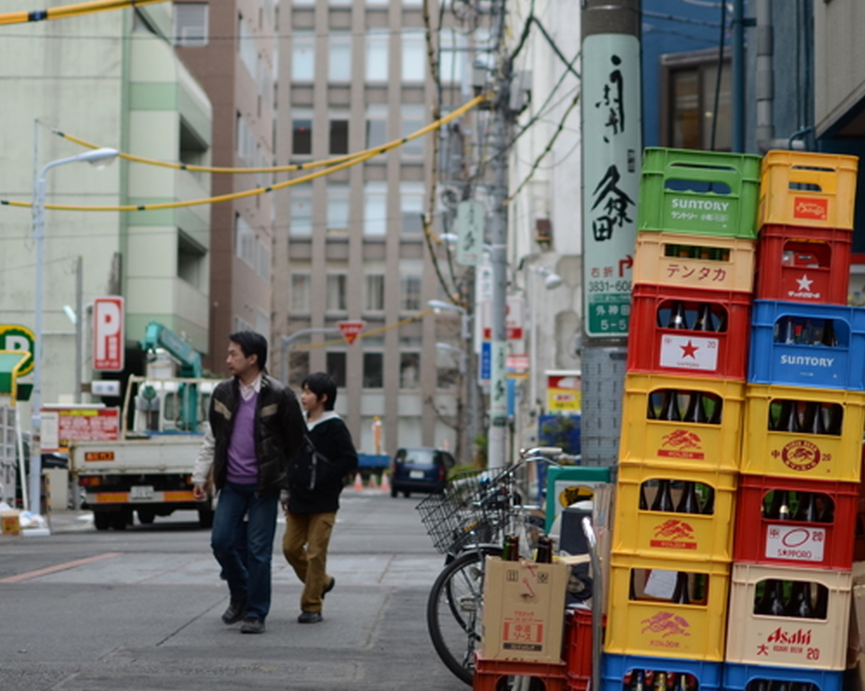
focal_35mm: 101
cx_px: 428
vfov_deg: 15.2
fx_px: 2584
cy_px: 320
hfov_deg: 19.0
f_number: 1.8
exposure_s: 1/1000
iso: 125
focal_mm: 35
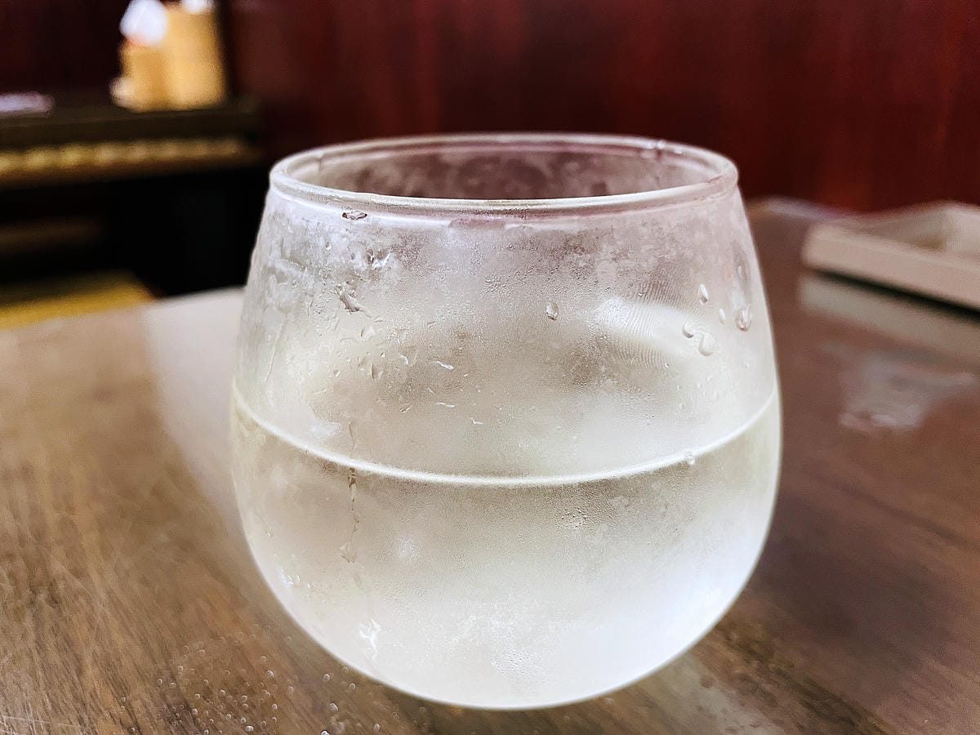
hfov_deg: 67.3
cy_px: 368
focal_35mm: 26
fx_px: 736
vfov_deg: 53.1
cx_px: 490
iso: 320
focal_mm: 4.2
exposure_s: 1/60
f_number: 1.6
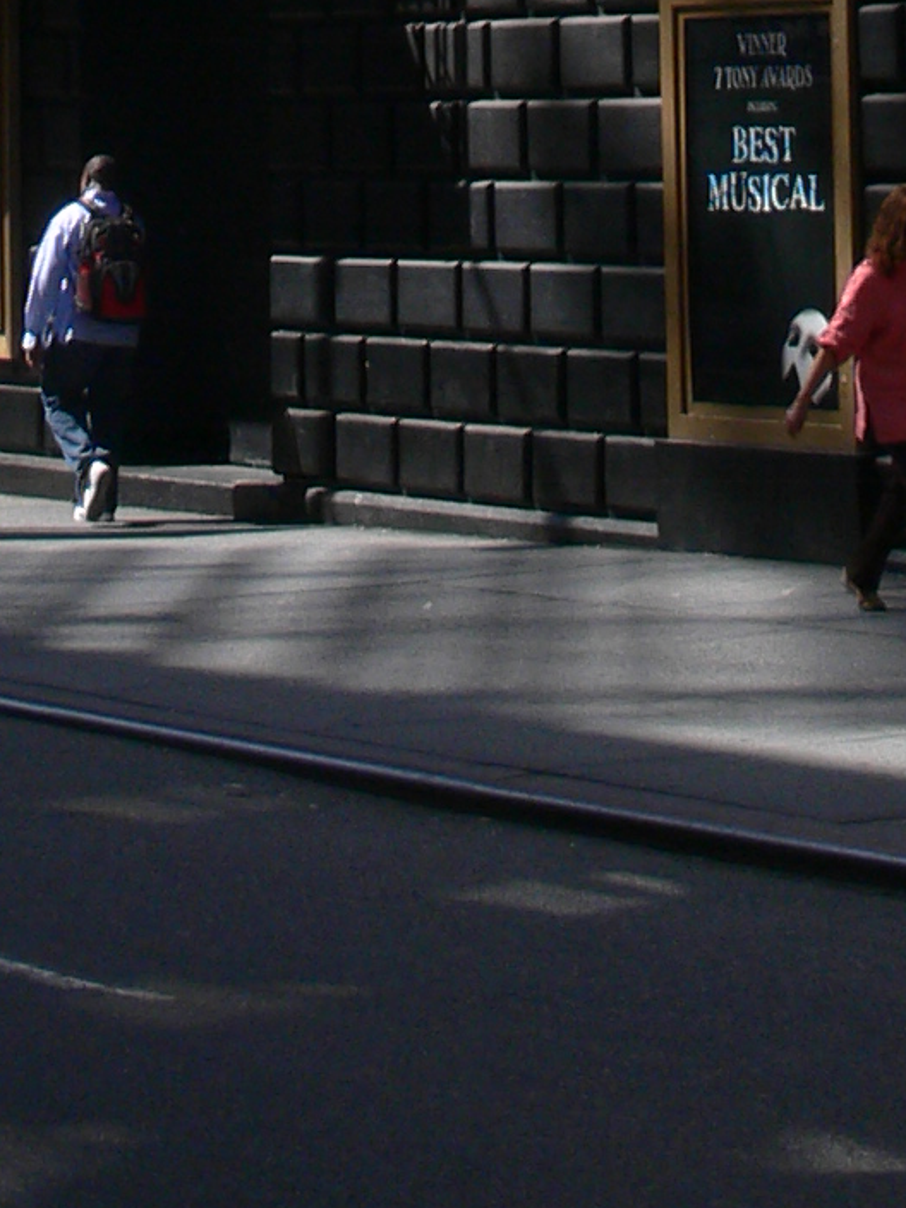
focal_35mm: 167
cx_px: 125
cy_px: -1405
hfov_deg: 8.9
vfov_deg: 10.6
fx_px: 5828
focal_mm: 7.6
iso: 80
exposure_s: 1/200
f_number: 5.6
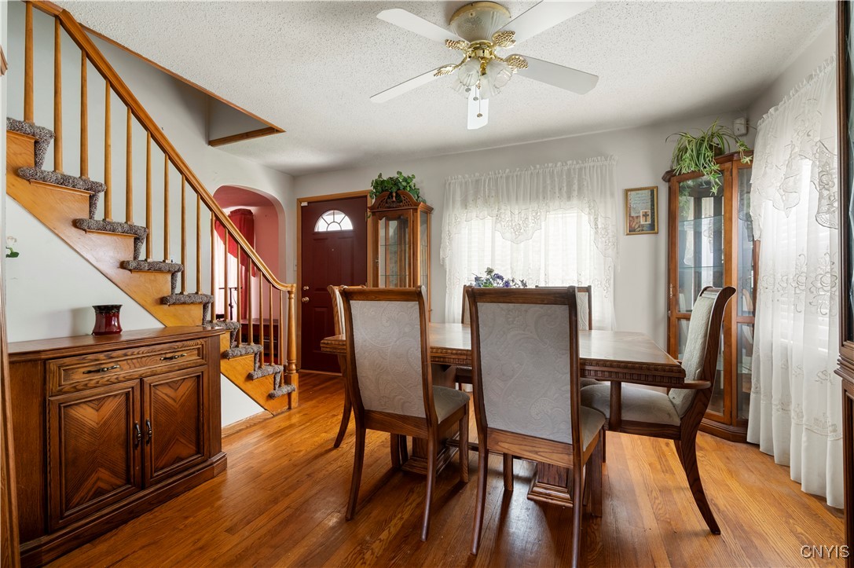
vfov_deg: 75.4
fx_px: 367
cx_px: 427
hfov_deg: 98.6
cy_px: 284
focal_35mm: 16
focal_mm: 15.5
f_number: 7.1
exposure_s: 1/4
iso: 1600
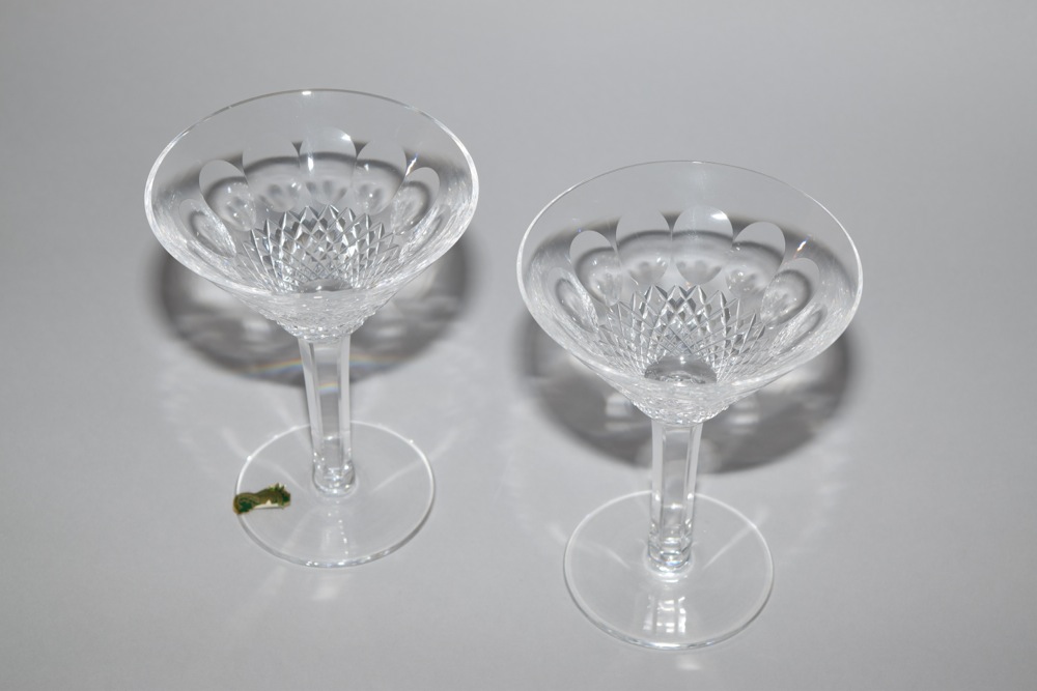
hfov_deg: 24.6
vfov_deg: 16.6
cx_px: 518
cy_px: 346
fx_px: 2377
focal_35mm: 82
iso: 100
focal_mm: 55
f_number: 6.3
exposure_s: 1/100
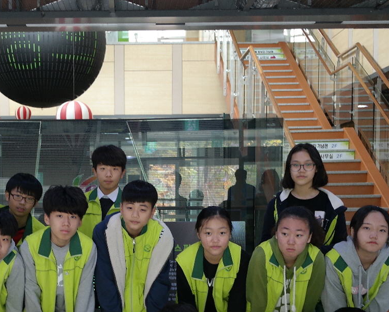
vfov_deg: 23.4
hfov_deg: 29.3
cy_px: 266
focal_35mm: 64
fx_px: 737
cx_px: 125
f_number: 3.5
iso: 400
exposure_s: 1/40
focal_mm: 20
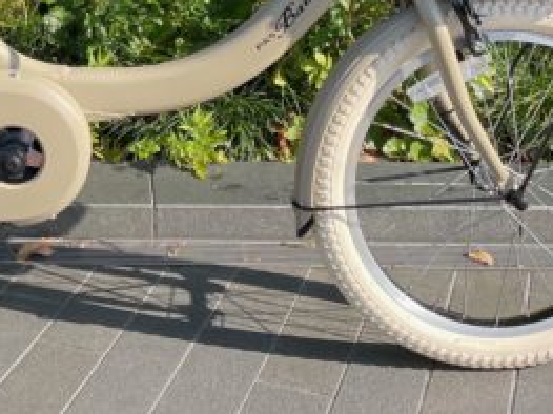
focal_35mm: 79
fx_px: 1261
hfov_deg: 24.1
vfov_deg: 17.6
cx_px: 59
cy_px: -113
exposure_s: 1/924
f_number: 1.6
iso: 32
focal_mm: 4.2
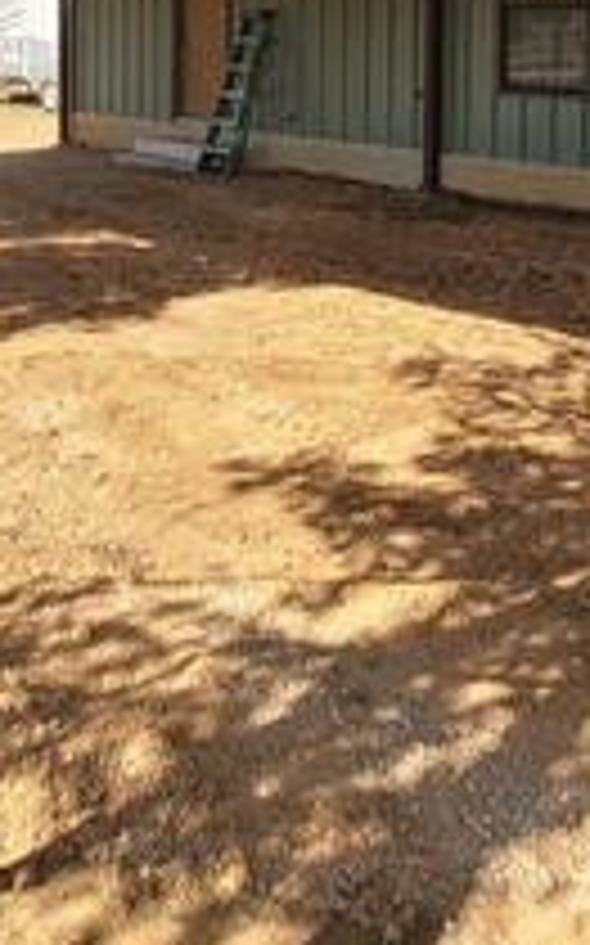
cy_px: 40
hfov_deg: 30.5
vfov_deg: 42.1
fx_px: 1082
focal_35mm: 42
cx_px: 279
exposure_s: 1/583
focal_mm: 1.74
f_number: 2.2
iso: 40
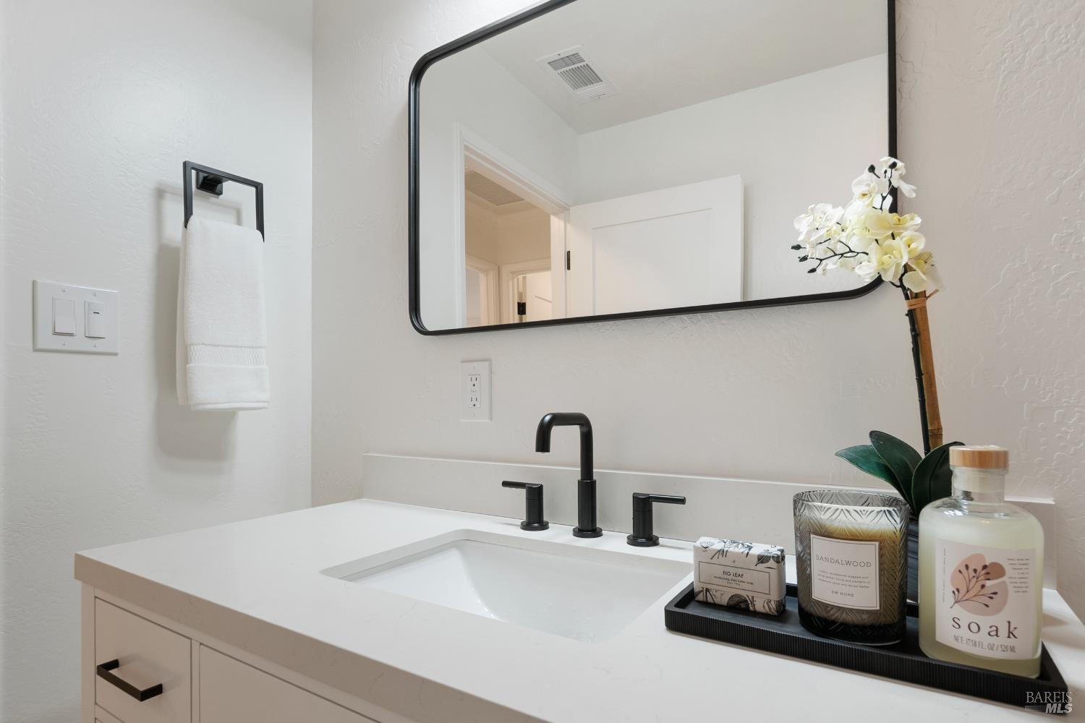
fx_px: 542
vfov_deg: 67.4
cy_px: 362
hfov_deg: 90.0
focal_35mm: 18
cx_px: 542
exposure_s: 1/4
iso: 250
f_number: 8
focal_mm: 12
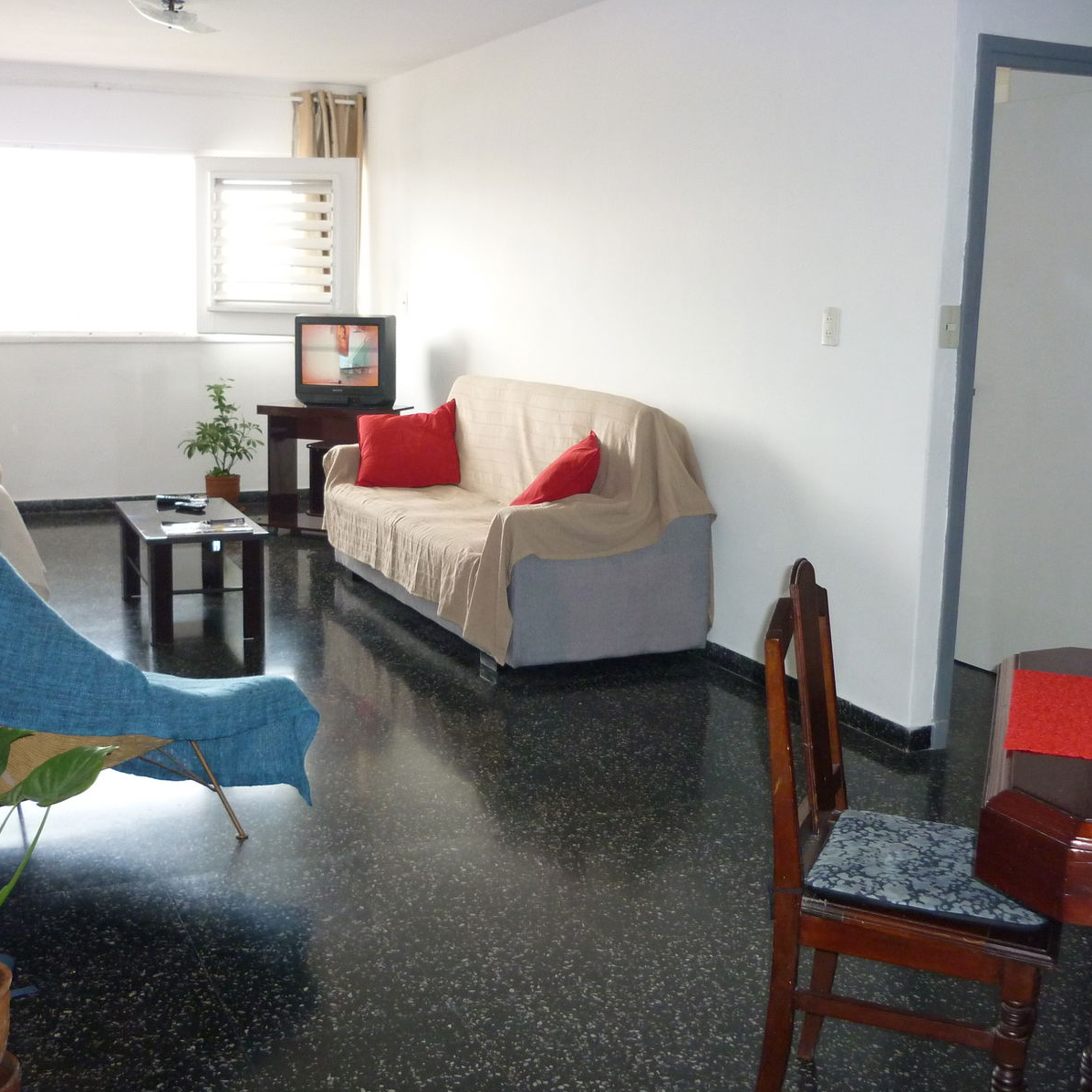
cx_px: 499
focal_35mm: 39
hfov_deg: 42.8
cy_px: 546
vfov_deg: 42.8
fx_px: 1392
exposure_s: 1/30
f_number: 2.8
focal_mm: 5.5
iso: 250
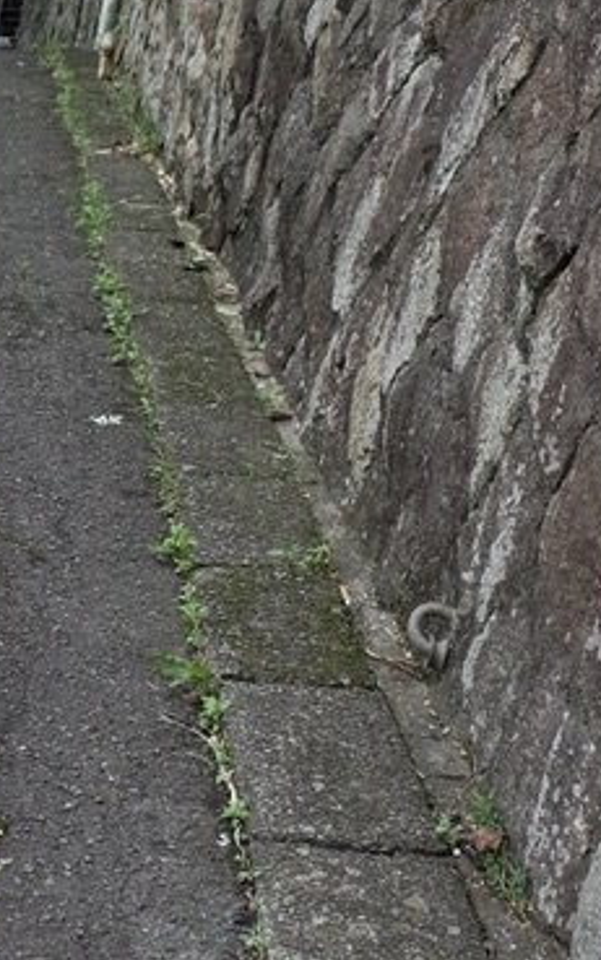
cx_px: -181
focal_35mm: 84
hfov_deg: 14.9
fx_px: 2199
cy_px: 27
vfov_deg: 23.7
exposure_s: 1/400
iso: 200
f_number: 2.8
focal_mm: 18.3
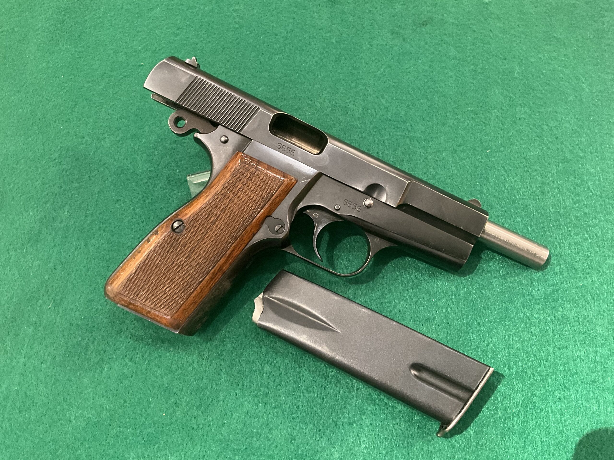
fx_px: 514
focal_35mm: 29
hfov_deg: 61.7
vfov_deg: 48.2
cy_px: 230
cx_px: 307
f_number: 1.8
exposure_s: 1/30
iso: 400
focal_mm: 3
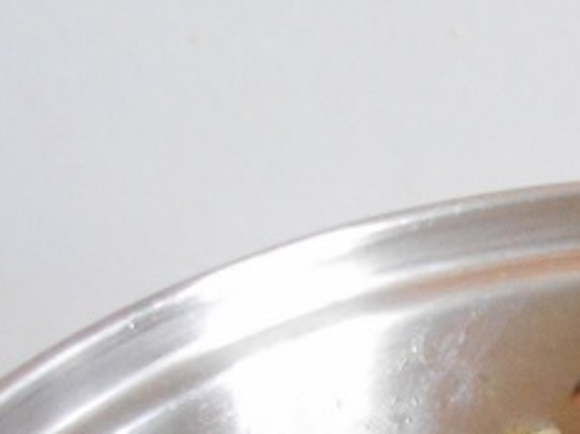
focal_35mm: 114
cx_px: 835
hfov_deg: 16.0
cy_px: 888
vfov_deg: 11.6
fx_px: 1908
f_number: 3.2
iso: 800
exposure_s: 1/20
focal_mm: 4.6
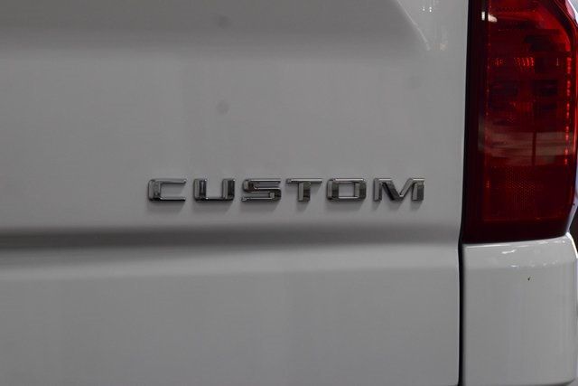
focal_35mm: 105
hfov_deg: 19.5
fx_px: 1686
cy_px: 193
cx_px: 289
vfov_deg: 13.0
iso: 1600
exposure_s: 1/125
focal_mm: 70
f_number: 6.3
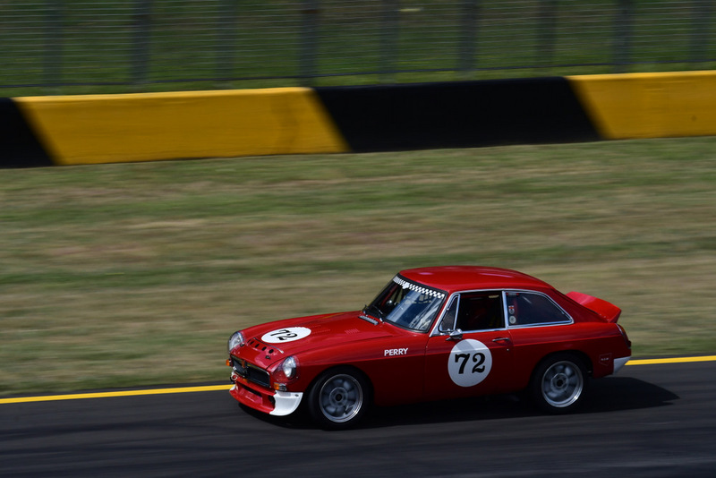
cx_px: 358
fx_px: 3880
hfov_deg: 10.5
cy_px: 239
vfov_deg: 7.0
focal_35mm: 195
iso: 500
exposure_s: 1/250
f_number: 20
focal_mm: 130
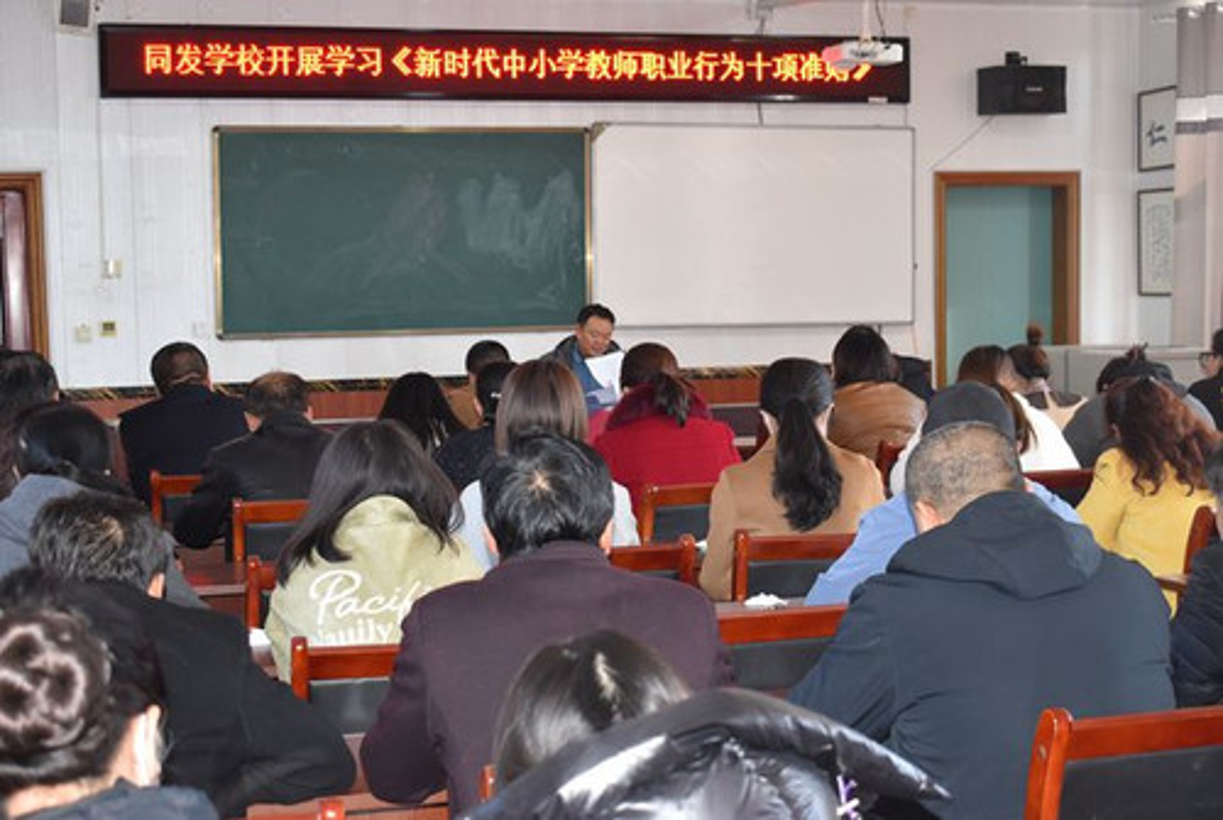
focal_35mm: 57
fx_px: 1939
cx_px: 612
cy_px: 410
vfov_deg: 23.9
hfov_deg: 35.0
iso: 800
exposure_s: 1/80
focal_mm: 38
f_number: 4.8
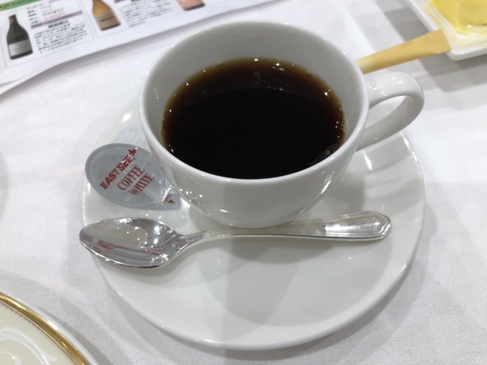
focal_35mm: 28
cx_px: 244
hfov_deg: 63.4
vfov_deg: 49.7
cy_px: 182
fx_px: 394
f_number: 1.8
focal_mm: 4
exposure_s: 1/120
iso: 64
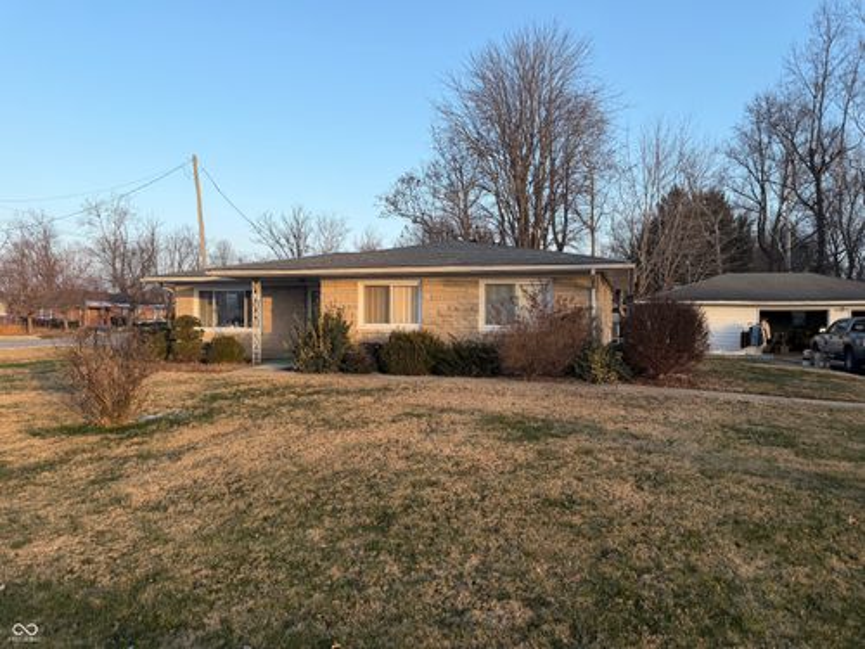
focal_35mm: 24
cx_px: 432
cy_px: 324
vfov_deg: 56.8
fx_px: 600
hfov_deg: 71.6
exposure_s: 1/1230
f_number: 1.78
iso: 80
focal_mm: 6.76
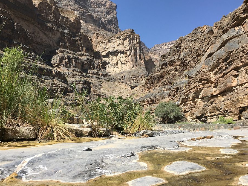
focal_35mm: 32
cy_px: 87
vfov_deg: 44.2
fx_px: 229
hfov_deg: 56.8
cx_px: 117
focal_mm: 4.15
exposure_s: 1/1570
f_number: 2.2
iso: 25
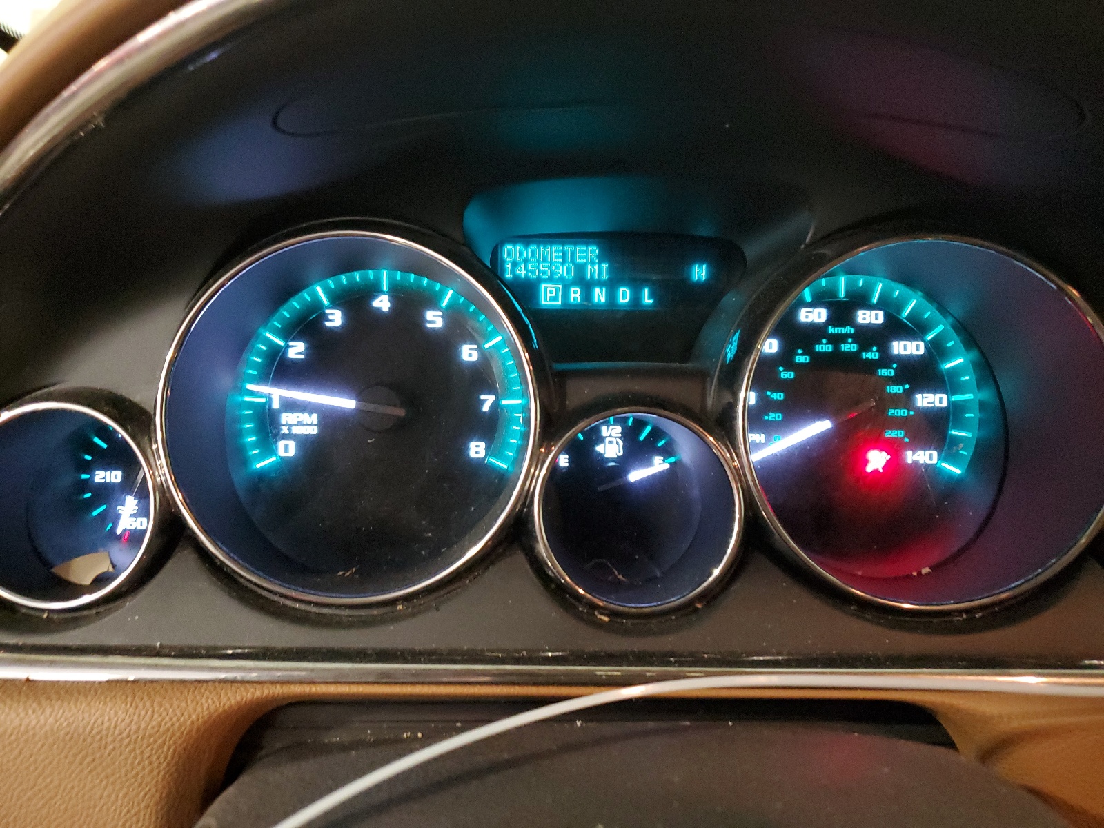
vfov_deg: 53.1
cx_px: 552
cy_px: 414
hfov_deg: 67.3
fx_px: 829
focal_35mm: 26
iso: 482
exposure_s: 1/15
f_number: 1.5
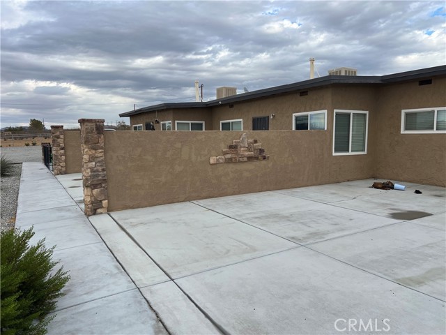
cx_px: 223
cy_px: 168
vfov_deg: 53.1
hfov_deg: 67.3
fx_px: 335
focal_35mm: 26
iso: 50
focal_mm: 5.7
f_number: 1.5
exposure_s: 1/2513
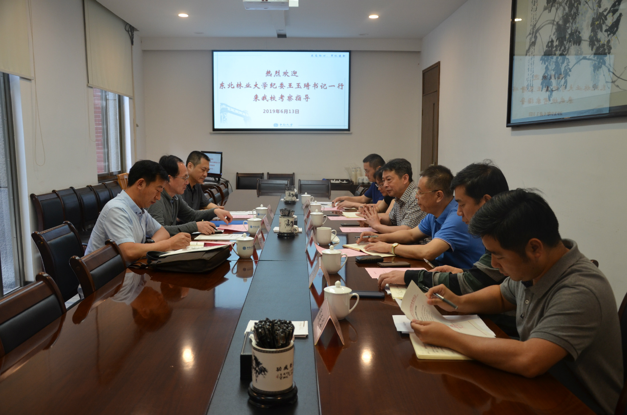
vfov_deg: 41.5
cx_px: 314
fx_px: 547
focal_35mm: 32
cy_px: 208
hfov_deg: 59.6
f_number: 4
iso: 450
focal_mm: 21
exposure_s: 1/60
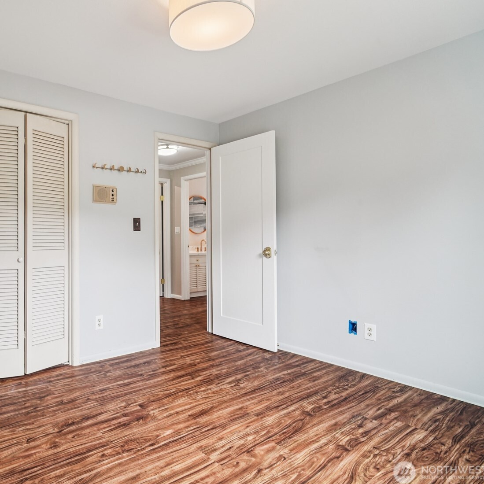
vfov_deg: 72.1
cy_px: 240
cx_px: 127
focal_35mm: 21
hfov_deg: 68.0
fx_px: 332
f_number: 8
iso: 1600
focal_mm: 16
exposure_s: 1/30
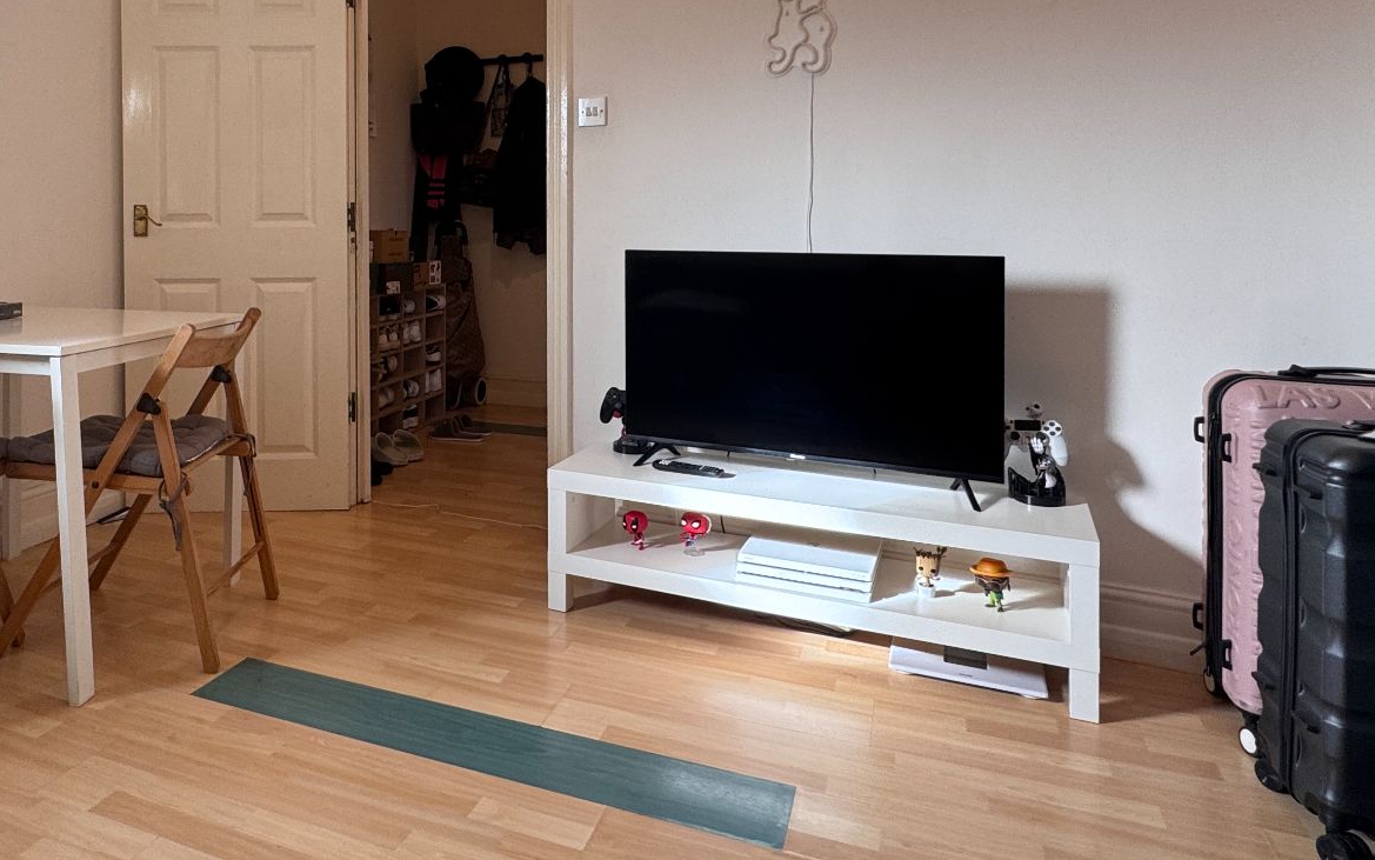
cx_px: 492
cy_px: 221
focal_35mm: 26
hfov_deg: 69.0
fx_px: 974
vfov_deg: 46.0
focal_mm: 2.22
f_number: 2.2
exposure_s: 1/99
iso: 125
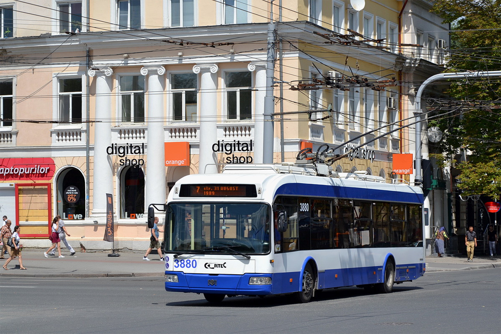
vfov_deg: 15.7
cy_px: 167
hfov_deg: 23.4
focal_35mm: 87
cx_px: 250
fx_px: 1211
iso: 100
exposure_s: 1/400
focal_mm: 58
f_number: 7.1
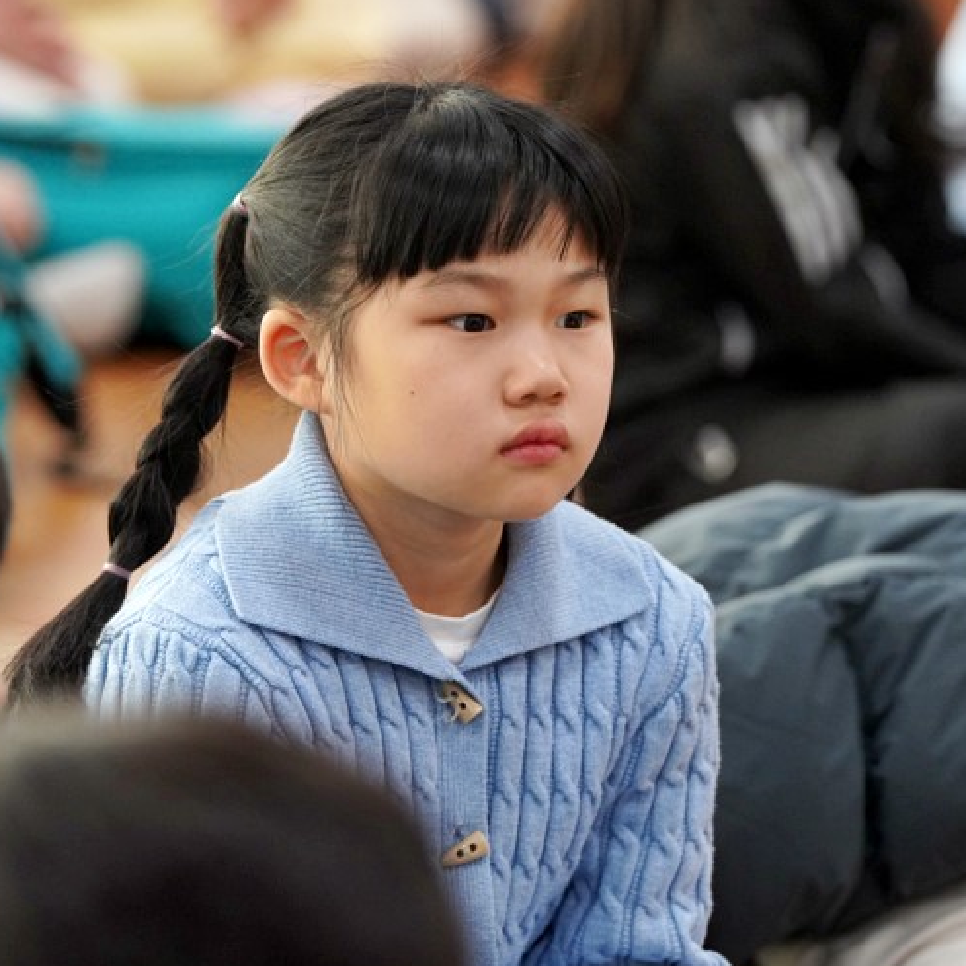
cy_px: 480
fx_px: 9756
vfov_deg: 5.7
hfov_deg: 5.7
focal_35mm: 309
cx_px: 572
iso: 2500
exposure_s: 1/250
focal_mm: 200
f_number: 4
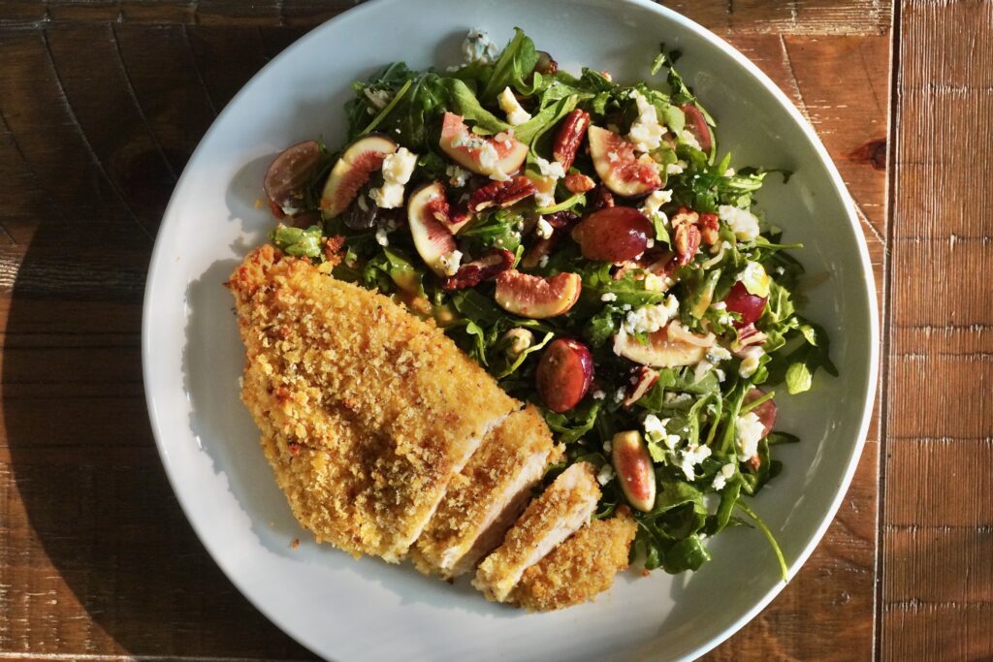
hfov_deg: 35.0
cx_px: 496
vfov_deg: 23.8
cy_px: 331
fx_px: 1572
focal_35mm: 57
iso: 2500
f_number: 6.3
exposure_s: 1/800
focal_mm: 38
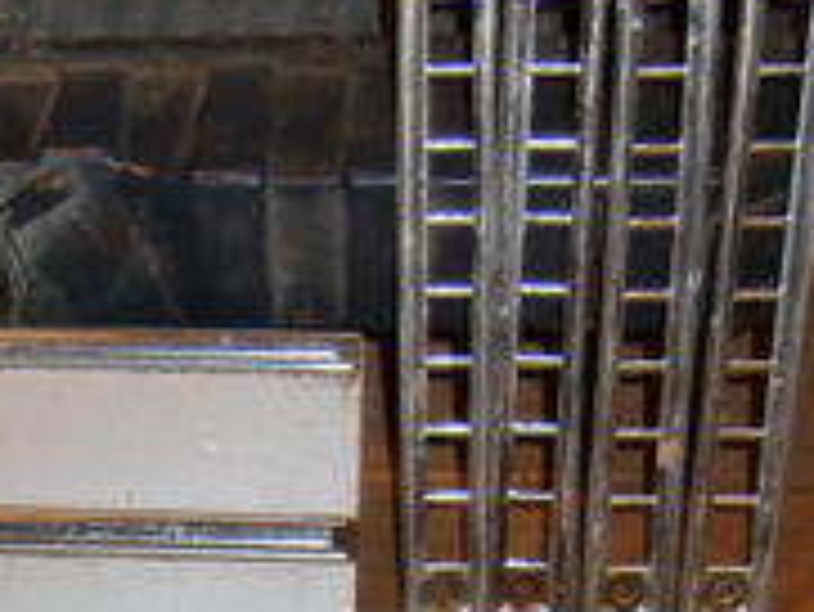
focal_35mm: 85
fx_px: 2000
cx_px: 108
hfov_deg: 22.5
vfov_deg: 16.5
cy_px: 770
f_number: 3.2
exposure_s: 1/60
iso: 64
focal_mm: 4.3
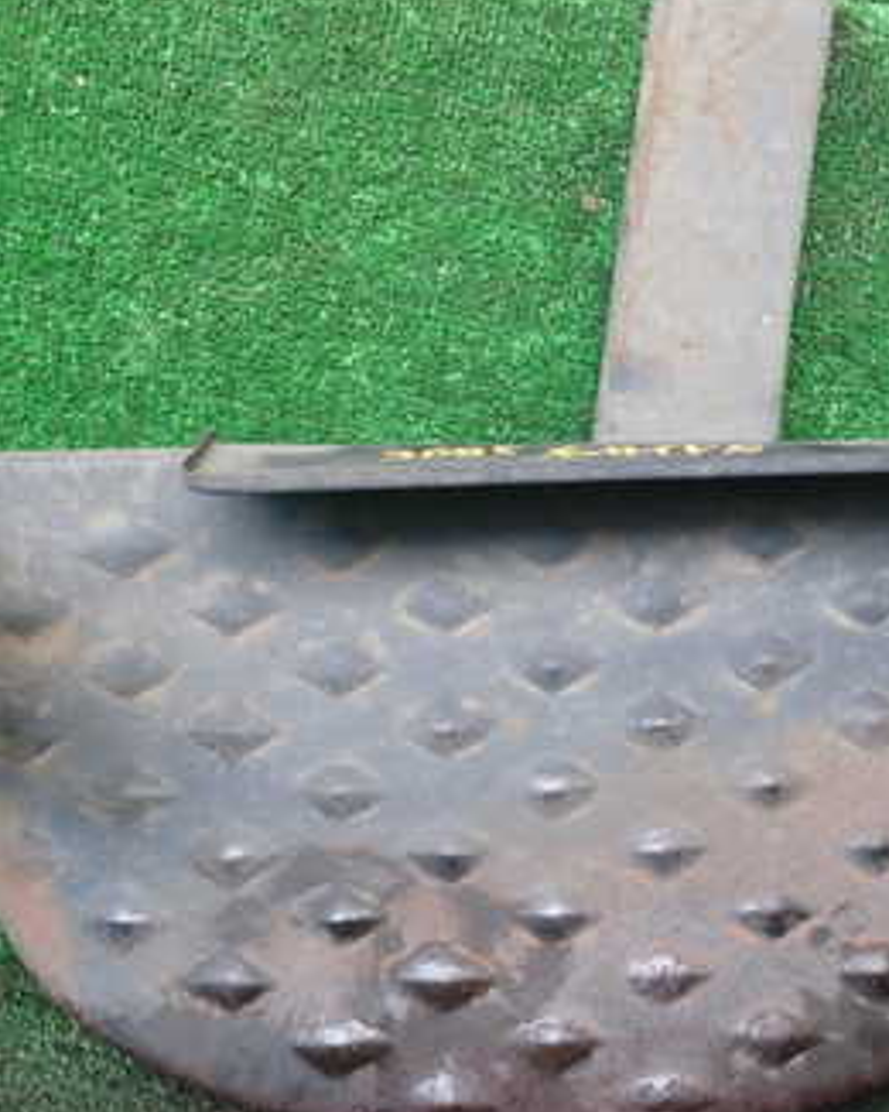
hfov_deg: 33.2
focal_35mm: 45
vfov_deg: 41.1
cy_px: 612
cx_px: 585
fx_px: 1480
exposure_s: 1/60
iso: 125
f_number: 2
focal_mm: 4.5
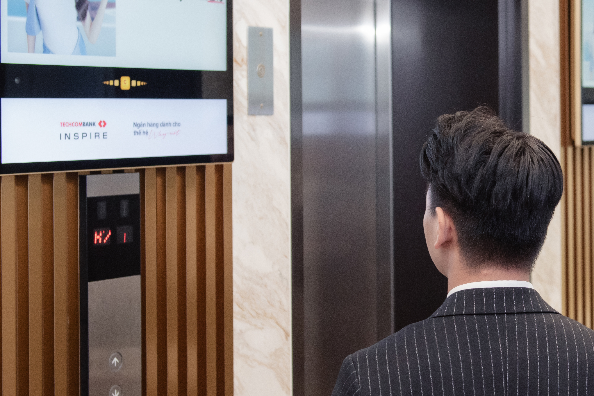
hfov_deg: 24.3
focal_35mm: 82
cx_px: 480
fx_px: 1353
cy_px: 229
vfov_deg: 16.7
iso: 1100
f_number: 3.5
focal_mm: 36
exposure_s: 1/100
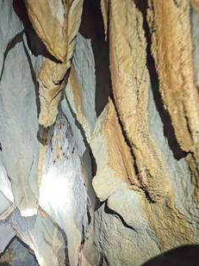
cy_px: 263
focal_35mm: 56
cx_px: -3
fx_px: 430
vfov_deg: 31.9
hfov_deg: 24.8
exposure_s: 1/20
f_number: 1.6
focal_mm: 7.62
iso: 1600
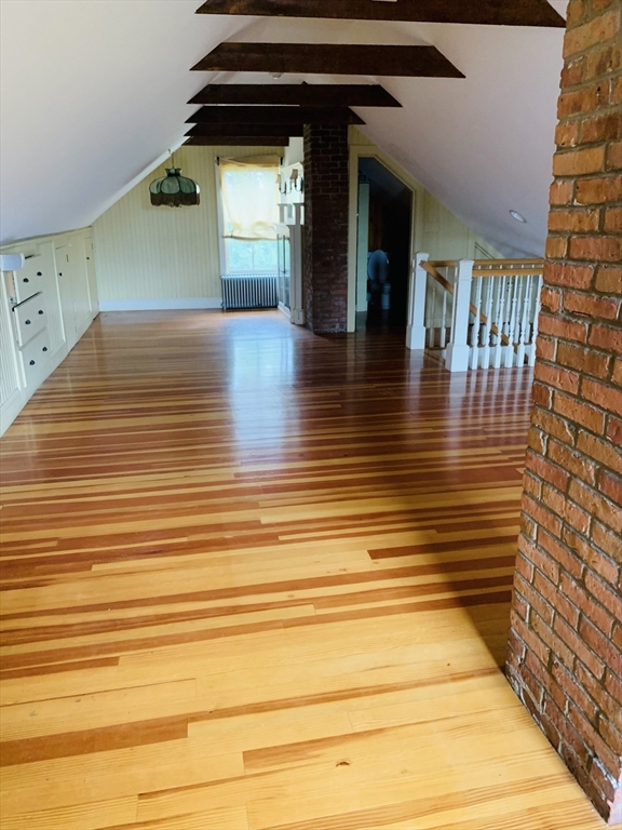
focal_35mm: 26
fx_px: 623
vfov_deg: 67.3
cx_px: 311
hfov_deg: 53.1
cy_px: 415
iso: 320
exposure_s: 1/60
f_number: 1.8
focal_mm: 4.25
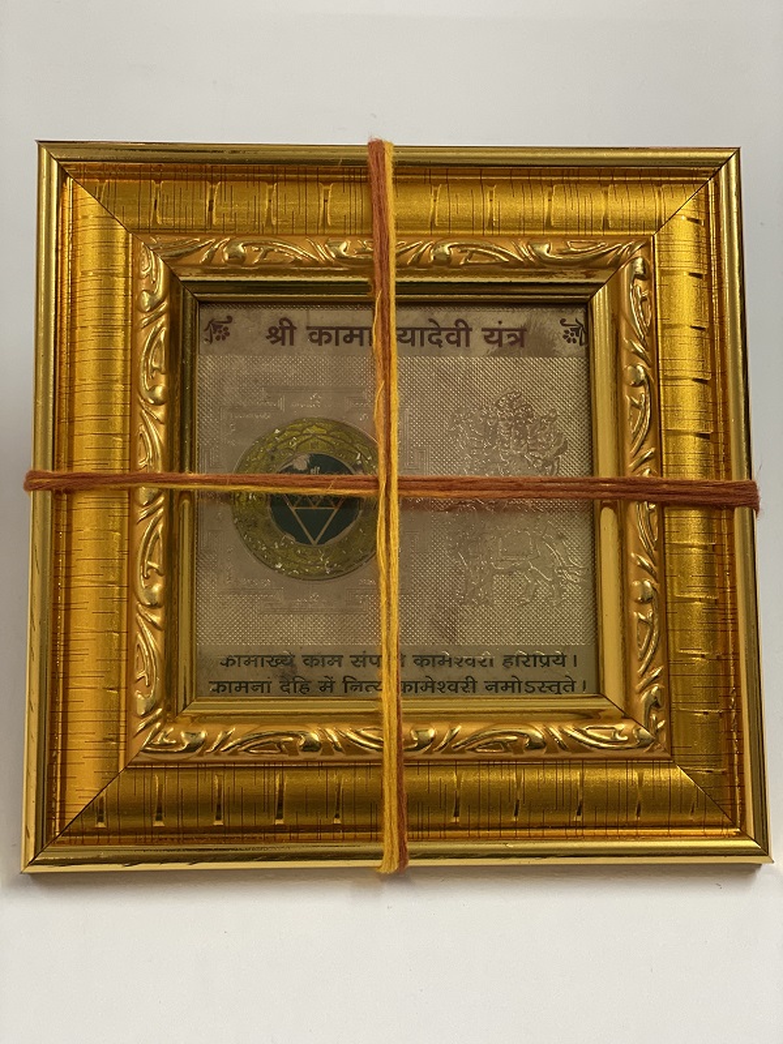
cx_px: 392
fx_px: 1568
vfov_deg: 36.8
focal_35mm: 52
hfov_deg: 28.0
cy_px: 522
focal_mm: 6
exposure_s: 1/33
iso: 160
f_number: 2
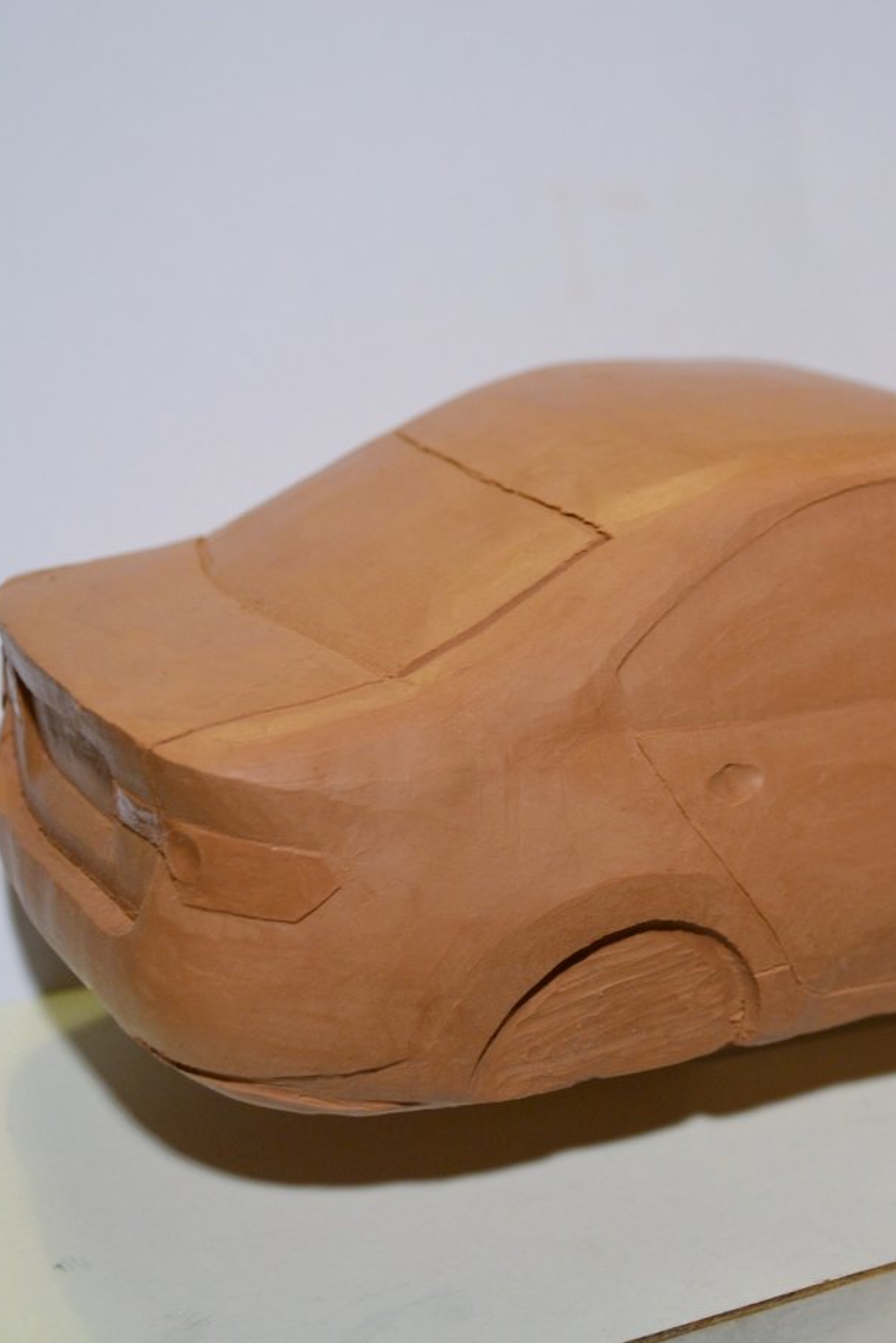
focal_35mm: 59
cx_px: 722
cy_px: 673
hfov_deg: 22.7
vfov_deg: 33.9
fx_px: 2202
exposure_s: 1/15
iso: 450
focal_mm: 26
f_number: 4.2
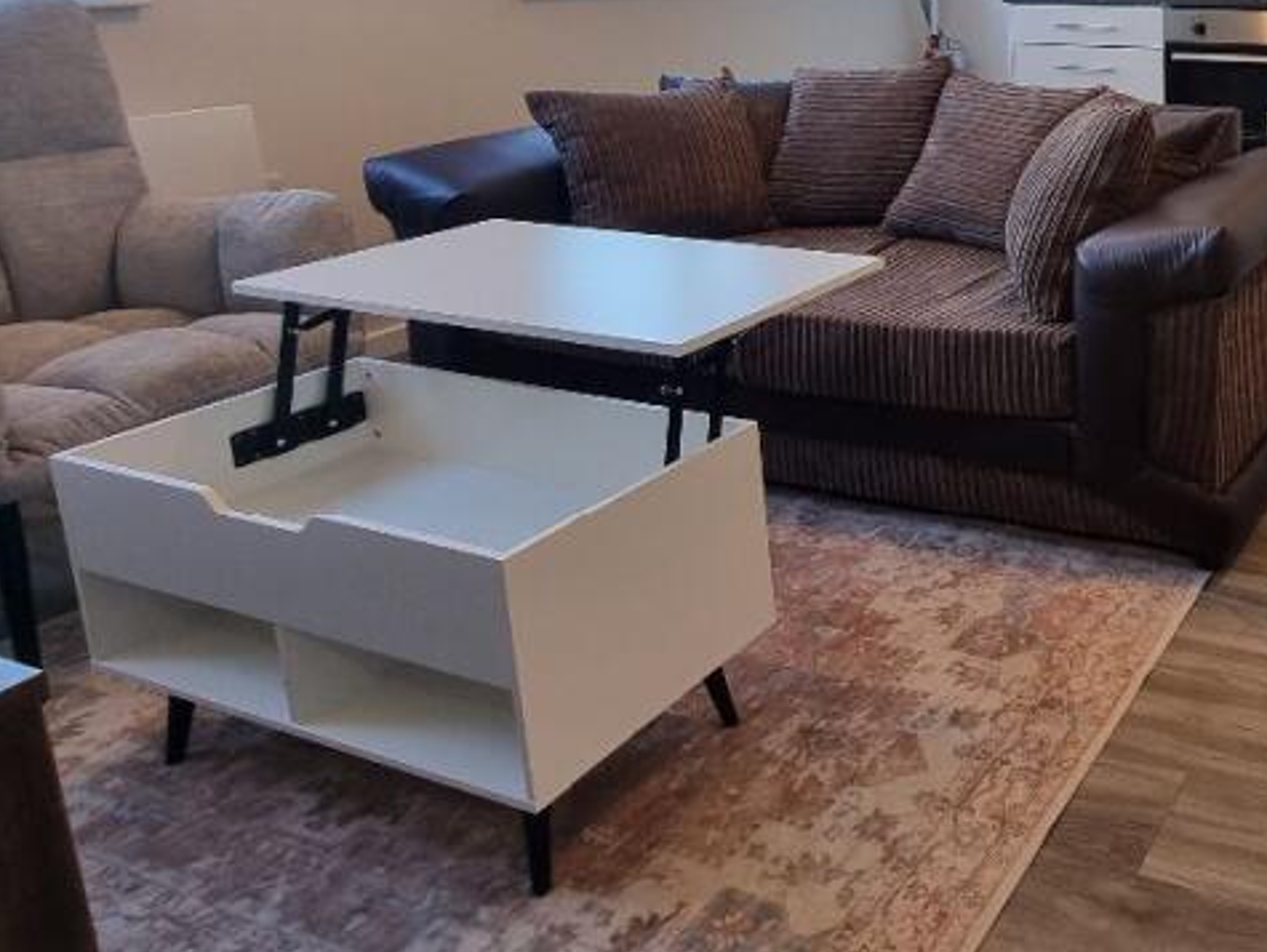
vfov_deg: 46.2
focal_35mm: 28
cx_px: 1238
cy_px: 141
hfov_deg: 52.0
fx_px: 1026
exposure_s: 1/50
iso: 100
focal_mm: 2.2
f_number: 2.2
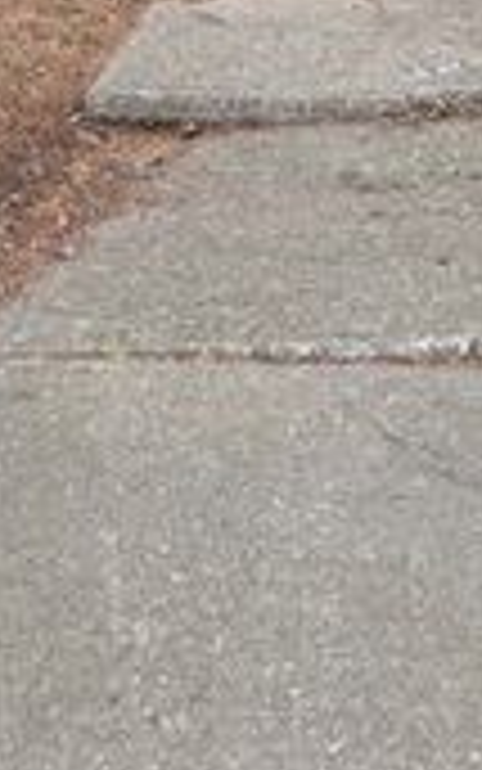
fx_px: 2079
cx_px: 288
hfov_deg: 13.2
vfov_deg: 19.3
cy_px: -250
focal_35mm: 99
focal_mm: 6.76
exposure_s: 1/421
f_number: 1.78
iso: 100
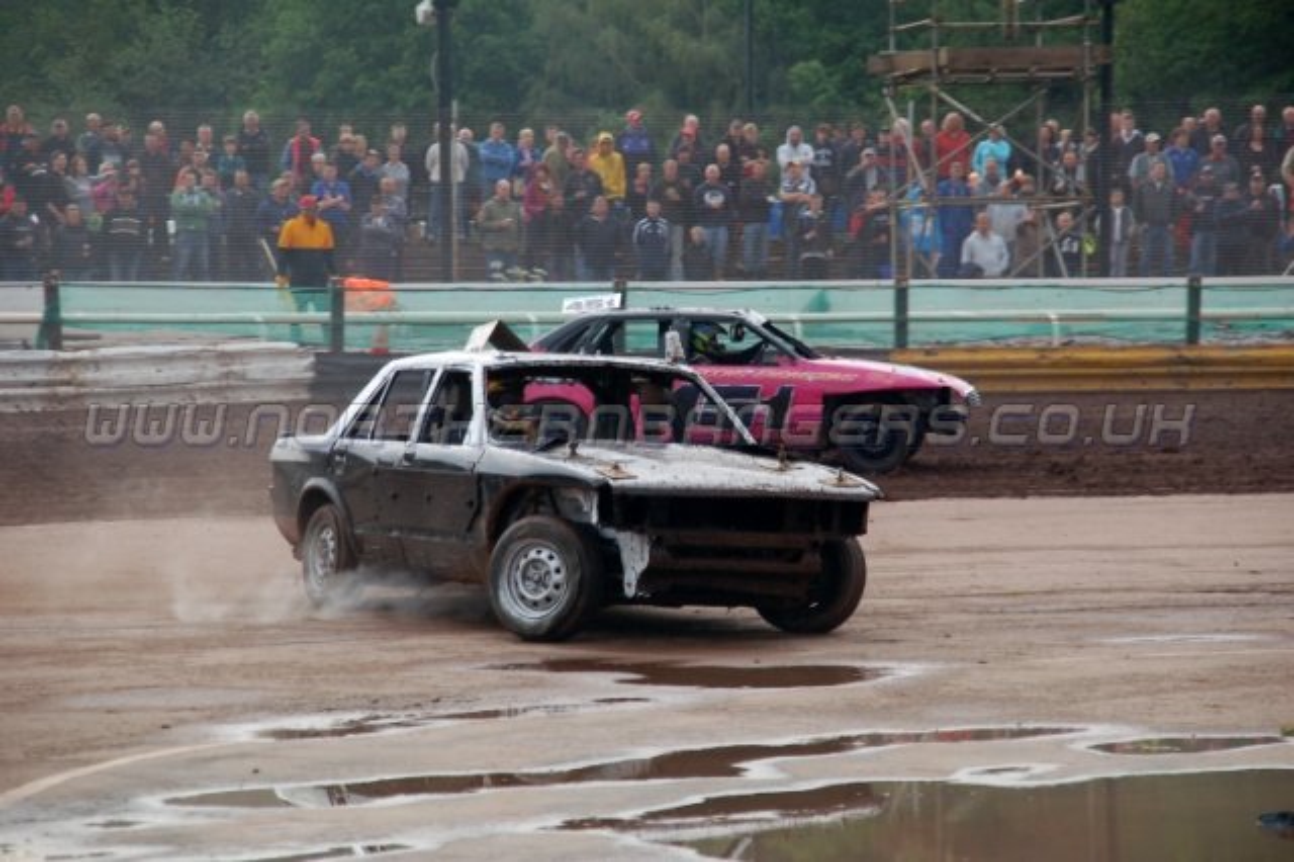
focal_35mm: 174
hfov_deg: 11.8
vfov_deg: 7.9
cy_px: 431
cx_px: 647
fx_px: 6251
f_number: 6
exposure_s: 1/500
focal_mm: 116
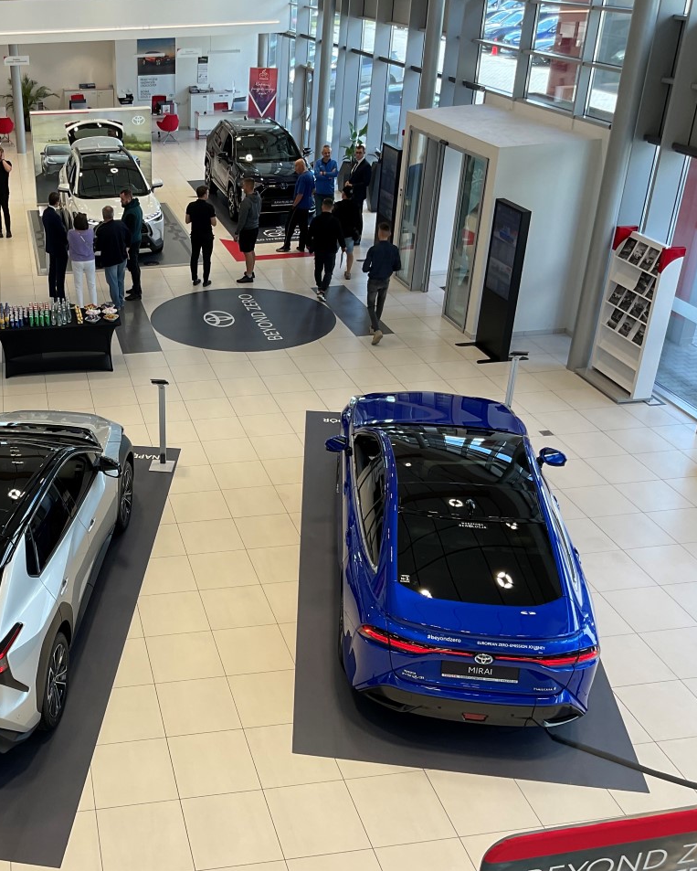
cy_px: 433
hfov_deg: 37.7
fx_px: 979
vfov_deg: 47.9
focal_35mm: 38
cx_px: 134
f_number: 1.8
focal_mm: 3
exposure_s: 1/100
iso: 20
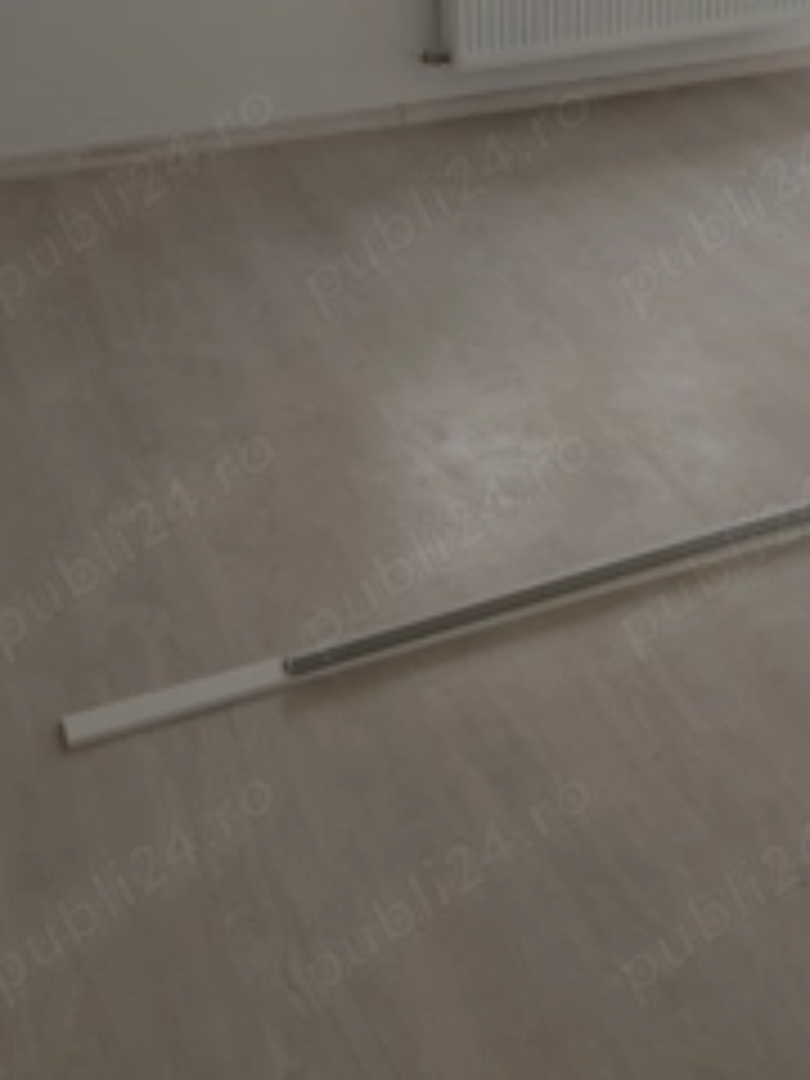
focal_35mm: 45
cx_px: 603
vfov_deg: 40.9
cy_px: 270
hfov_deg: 31.6
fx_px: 1404
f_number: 2
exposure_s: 1/230
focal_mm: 6.83
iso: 50
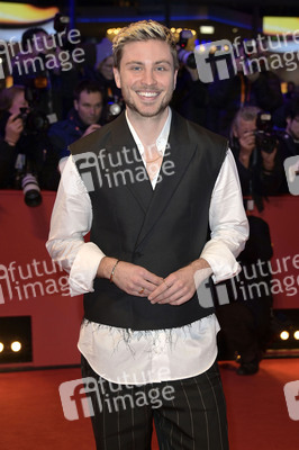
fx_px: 973
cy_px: 225
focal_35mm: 78
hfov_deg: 17.5
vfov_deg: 26.0
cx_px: 150
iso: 800
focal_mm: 78
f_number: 5.6
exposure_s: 1/200
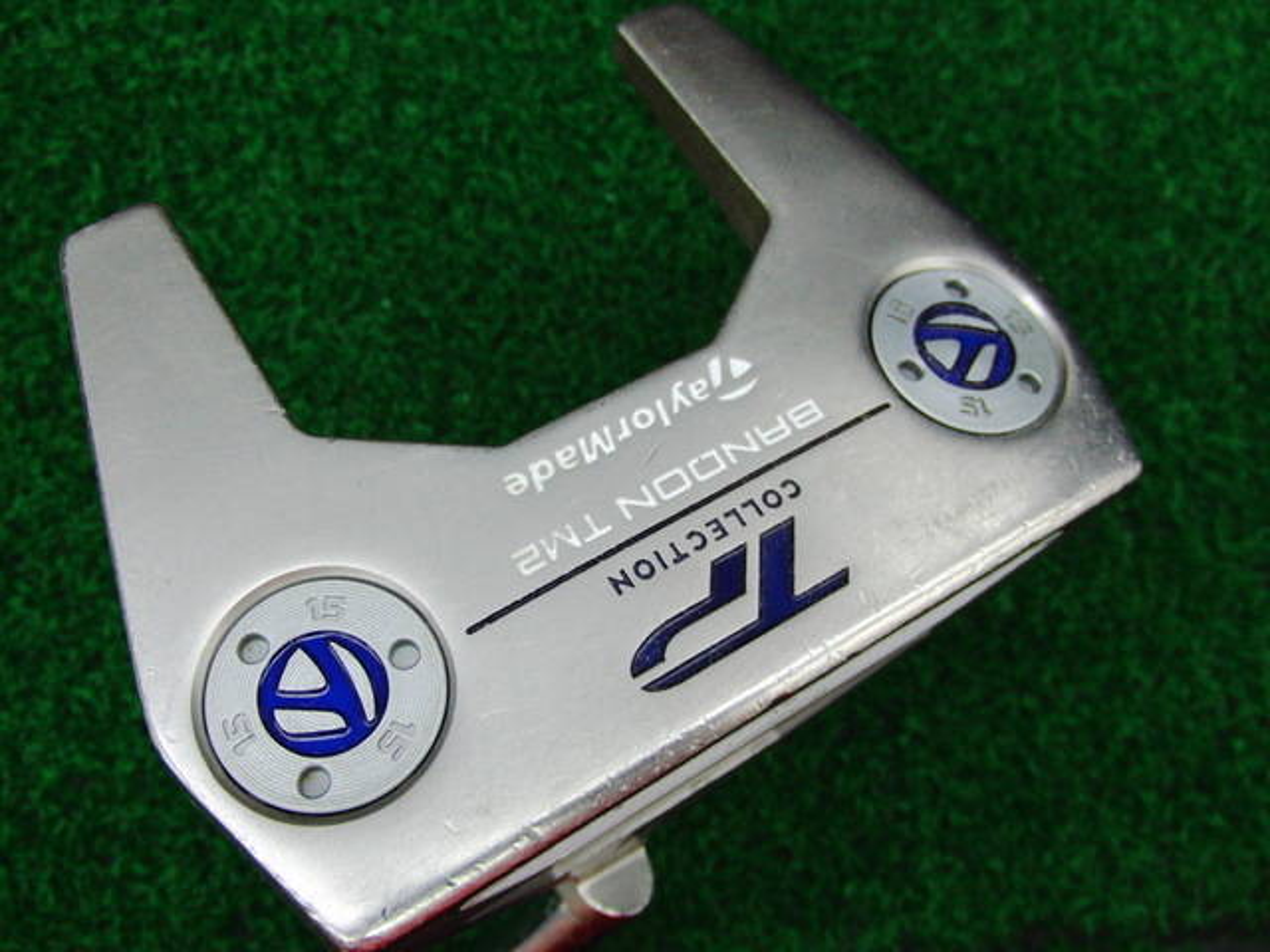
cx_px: 635
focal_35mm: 37
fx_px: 1357
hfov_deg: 50.1
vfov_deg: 38.7
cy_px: 476
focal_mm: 6.42
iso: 320
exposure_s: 1/80
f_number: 3.6
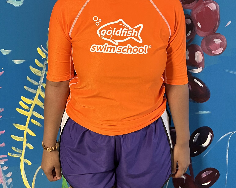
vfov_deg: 34.1
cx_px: 113
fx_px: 293
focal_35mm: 42
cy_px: 27
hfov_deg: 43.8
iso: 400
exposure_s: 1/60
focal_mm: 5.7
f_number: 1.5
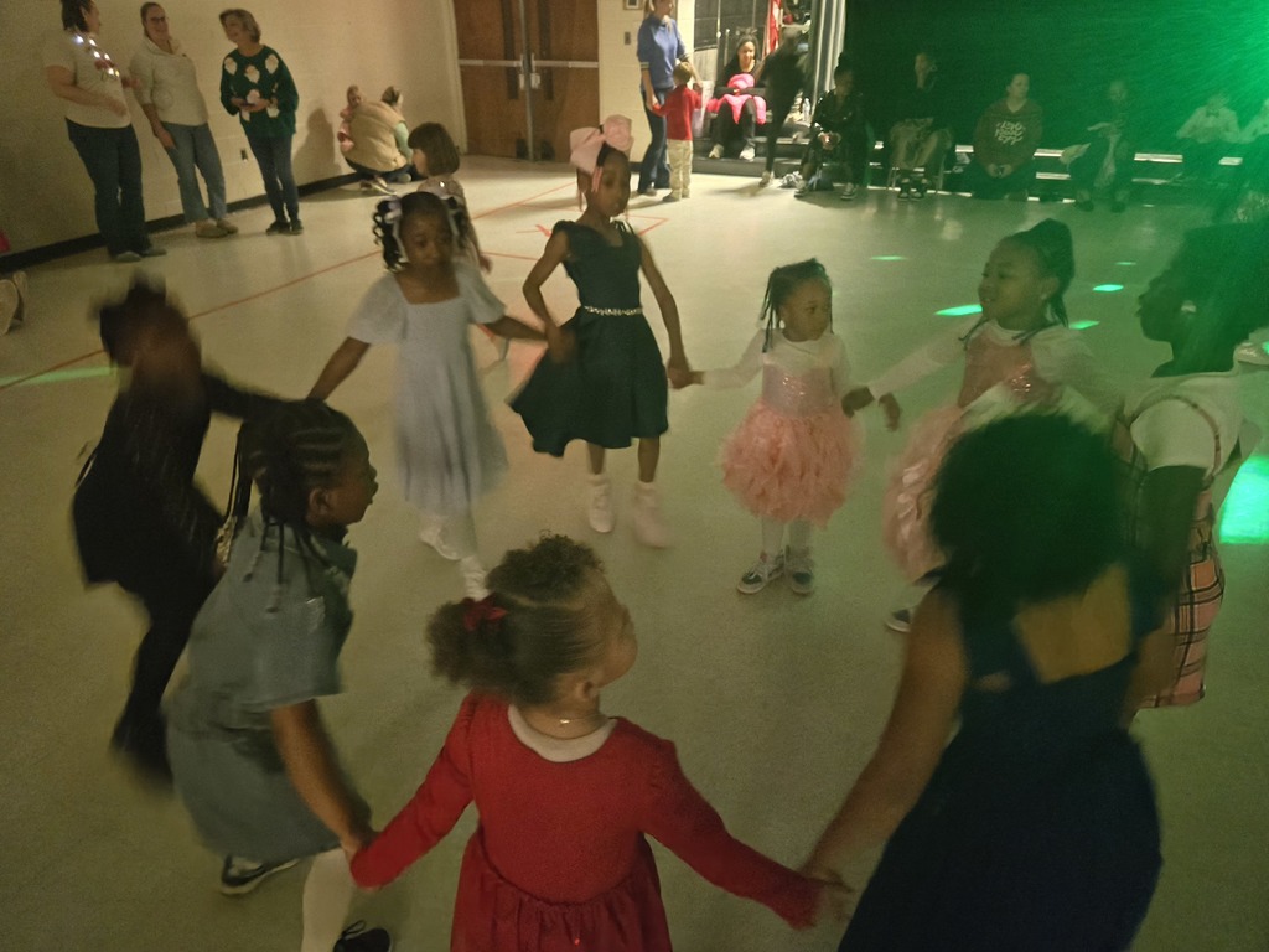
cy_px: 476
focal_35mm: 23
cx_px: 634
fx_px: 843
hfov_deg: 73.9
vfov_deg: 58.9
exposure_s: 1/15
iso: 2500
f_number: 1.8
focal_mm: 5.4
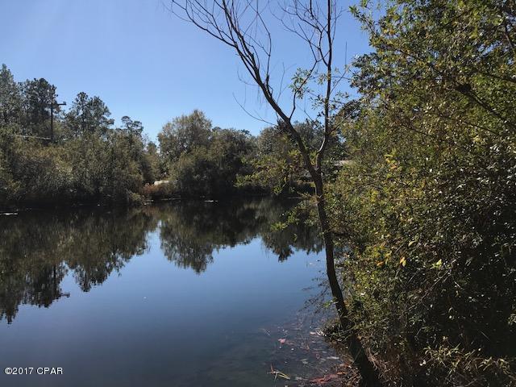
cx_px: 258
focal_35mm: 28
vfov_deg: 49.7
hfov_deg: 63.4
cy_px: 194
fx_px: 417
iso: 20
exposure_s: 1/2994
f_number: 1.8
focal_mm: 3.99
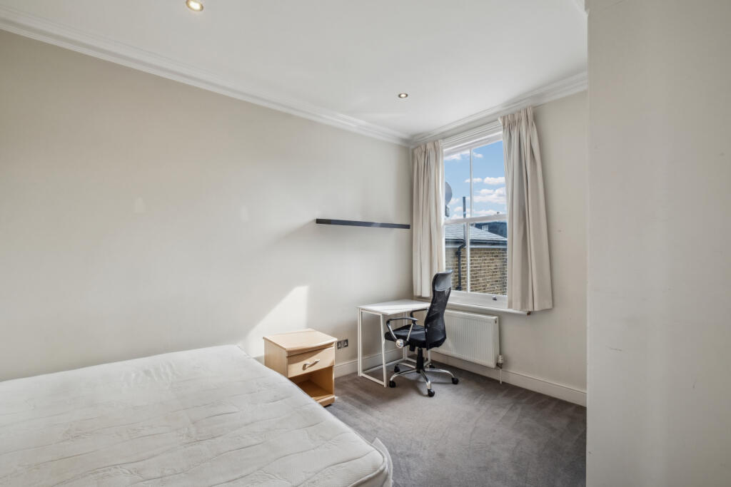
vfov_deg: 77.3
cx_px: 366
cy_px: 244
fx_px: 305
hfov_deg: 100.4
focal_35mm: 15
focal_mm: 10
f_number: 8
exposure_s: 1/80
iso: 640
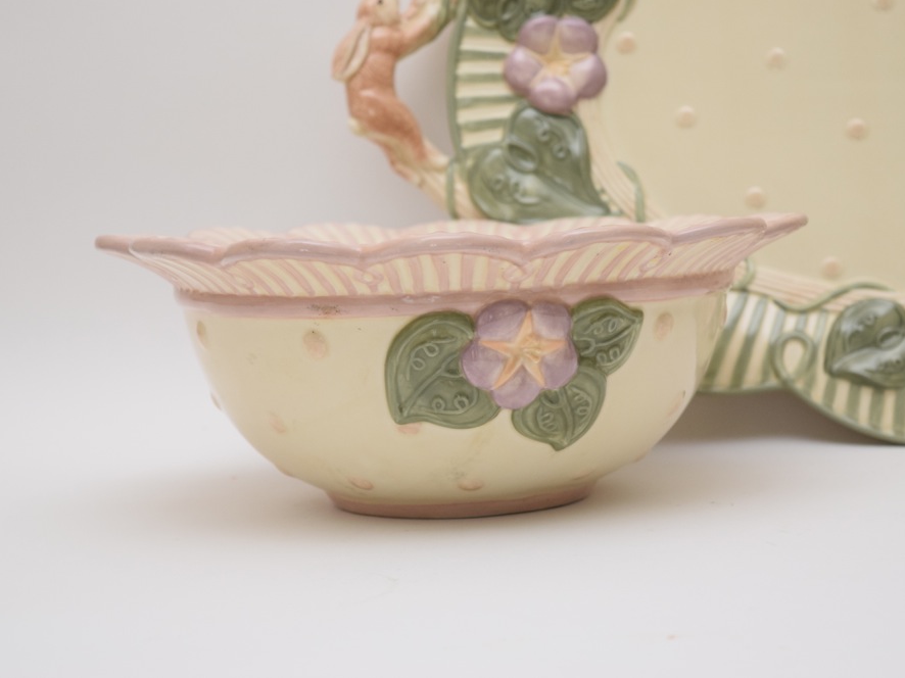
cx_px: 437
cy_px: 338
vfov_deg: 16.5
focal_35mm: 90
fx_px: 2340
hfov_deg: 21.9
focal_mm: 55
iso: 900
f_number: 5.6
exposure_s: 1/60
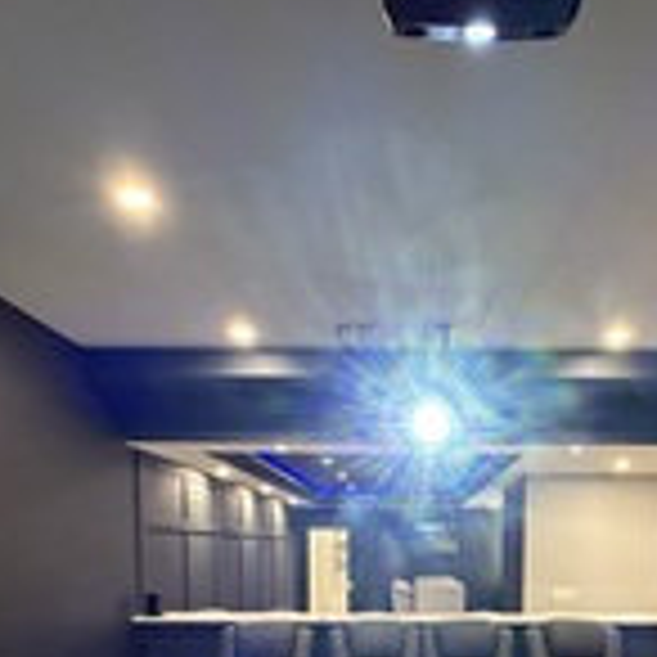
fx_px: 730
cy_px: 603
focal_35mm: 34
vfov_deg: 43.8
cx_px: 414
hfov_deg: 48.0
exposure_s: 1/60
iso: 800
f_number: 2.2
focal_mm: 2.22
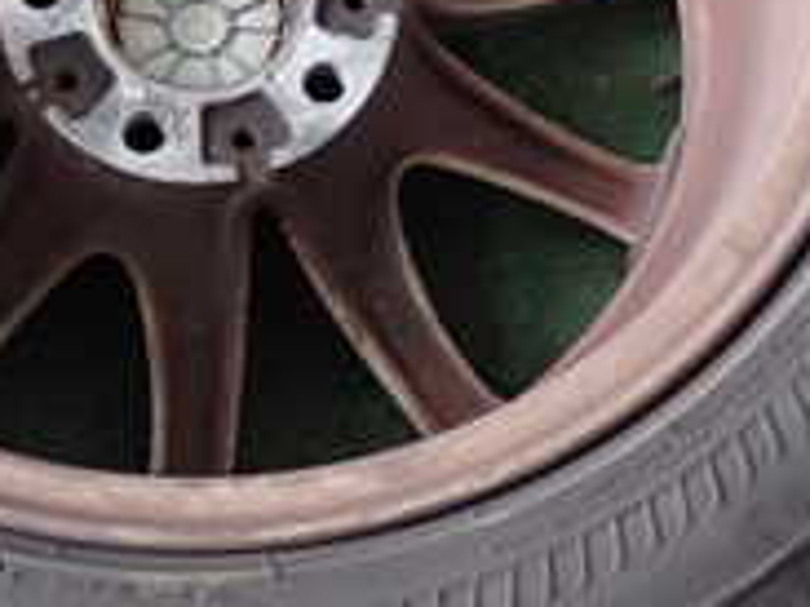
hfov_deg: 18.7
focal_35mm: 105
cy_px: 9
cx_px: 243
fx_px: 2455
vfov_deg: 13.9
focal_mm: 5.79
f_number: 2.4
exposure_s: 1/30
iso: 800
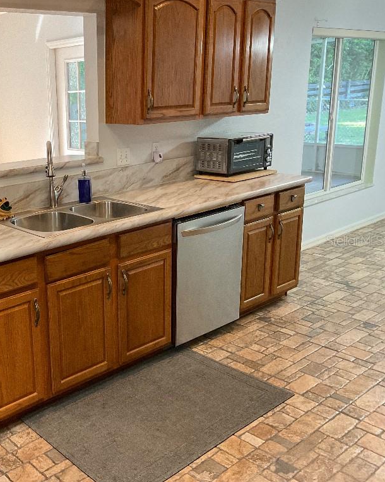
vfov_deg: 47.9
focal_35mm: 38
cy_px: 240
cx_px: 62
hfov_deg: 37.4
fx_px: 541
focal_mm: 3
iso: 160
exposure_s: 1/60
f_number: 1.8
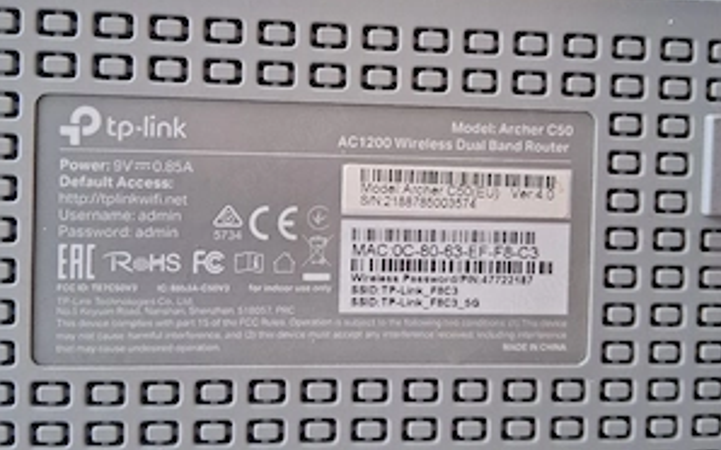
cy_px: 162
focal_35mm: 37
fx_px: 727
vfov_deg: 34.2
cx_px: 360
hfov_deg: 52.8
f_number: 1.8
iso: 200
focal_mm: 3.98
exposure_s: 1/100
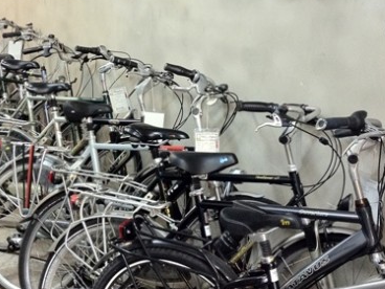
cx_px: 181
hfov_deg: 32.2
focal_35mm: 60
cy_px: 100
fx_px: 667
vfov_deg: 24.3
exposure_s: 1/20
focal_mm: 4.28
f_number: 2.4
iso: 200
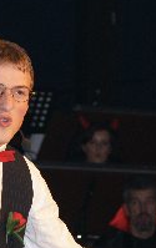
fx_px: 2999
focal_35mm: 442
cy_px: 131
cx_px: 26
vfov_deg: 4.7
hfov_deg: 3.0
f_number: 5.6
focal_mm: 105
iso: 800
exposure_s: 1/125
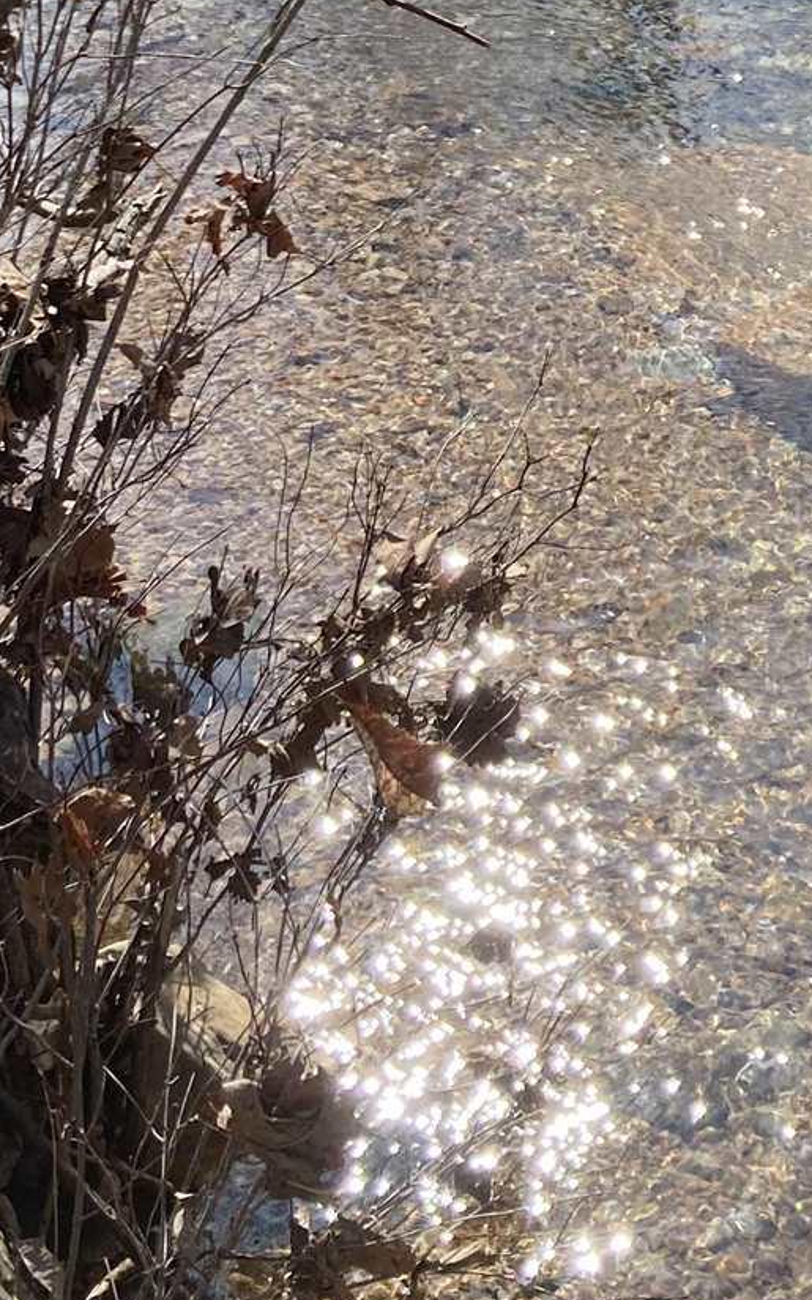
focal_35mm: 83
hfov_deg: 15.5
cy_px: 60
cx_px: 769
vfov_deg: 24.0
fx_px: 2939
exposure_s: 1/1919
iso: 20
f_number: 1.8
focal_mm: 3.99
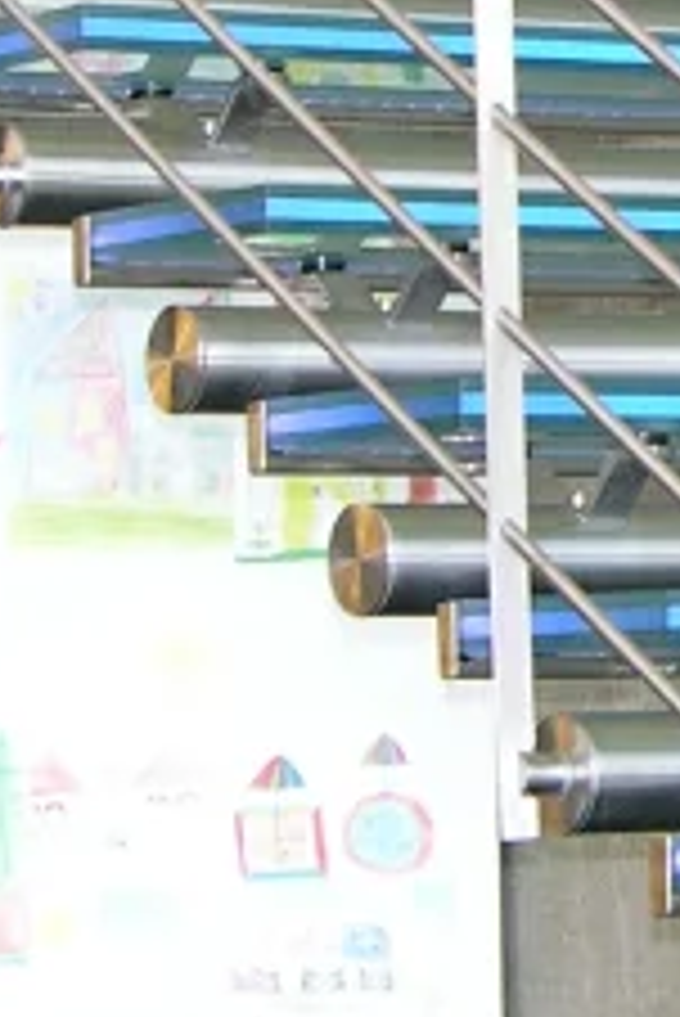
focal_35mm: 215
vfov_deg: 9.6
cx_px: 919
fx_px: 6082
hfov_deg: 6.3
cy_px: 360
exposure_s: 1/30
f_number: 2.9
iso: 100
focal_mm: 10
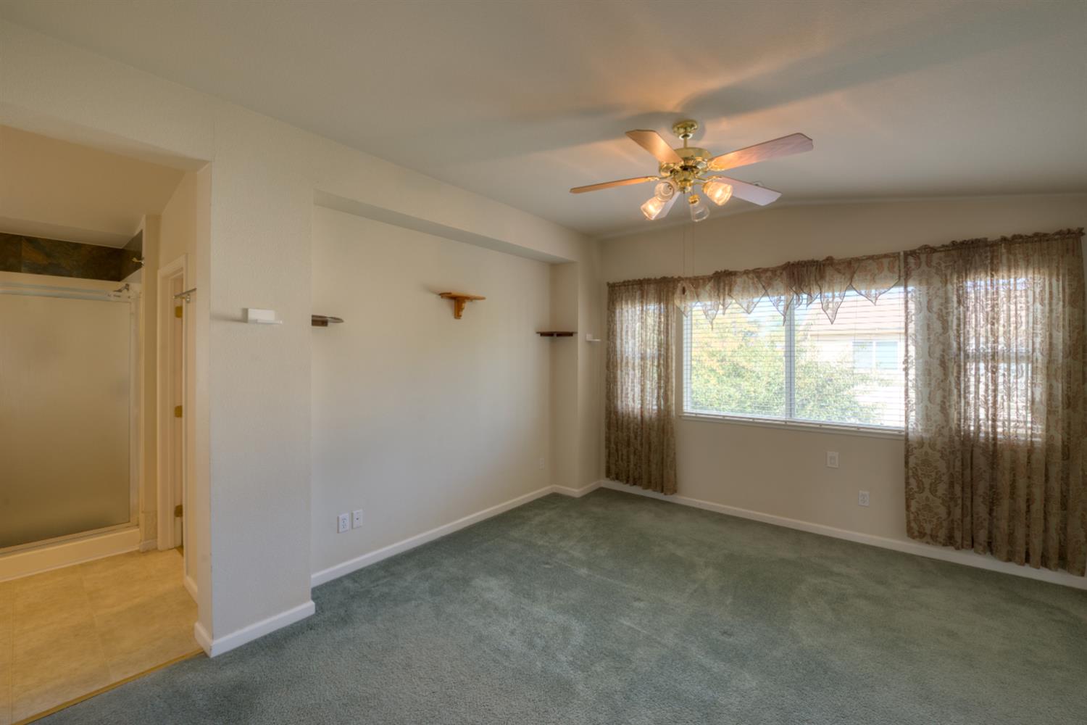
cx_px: 544
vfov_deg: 81.2
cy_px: 362
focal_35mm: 14
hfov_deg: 104.3
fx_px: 423
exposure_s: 1/60
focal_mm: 14
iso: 400
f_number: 10
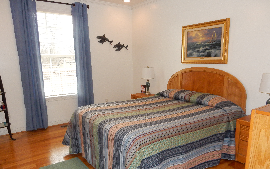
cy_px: 102
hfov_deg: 68.4
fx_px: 199
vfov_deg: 45.8
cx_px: 137
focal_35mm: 27
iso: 280
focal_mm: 4.5
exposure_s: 1/60
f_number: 3.7
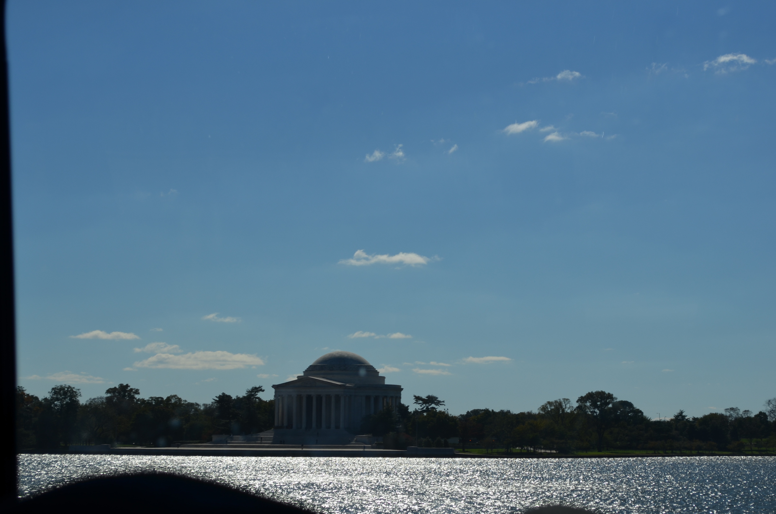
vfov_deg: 16.5
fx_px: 1775
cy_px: 257
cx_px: 388
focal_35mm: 82
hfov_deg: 24.7
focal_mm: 55
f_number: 8
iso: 110
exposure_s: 1/250
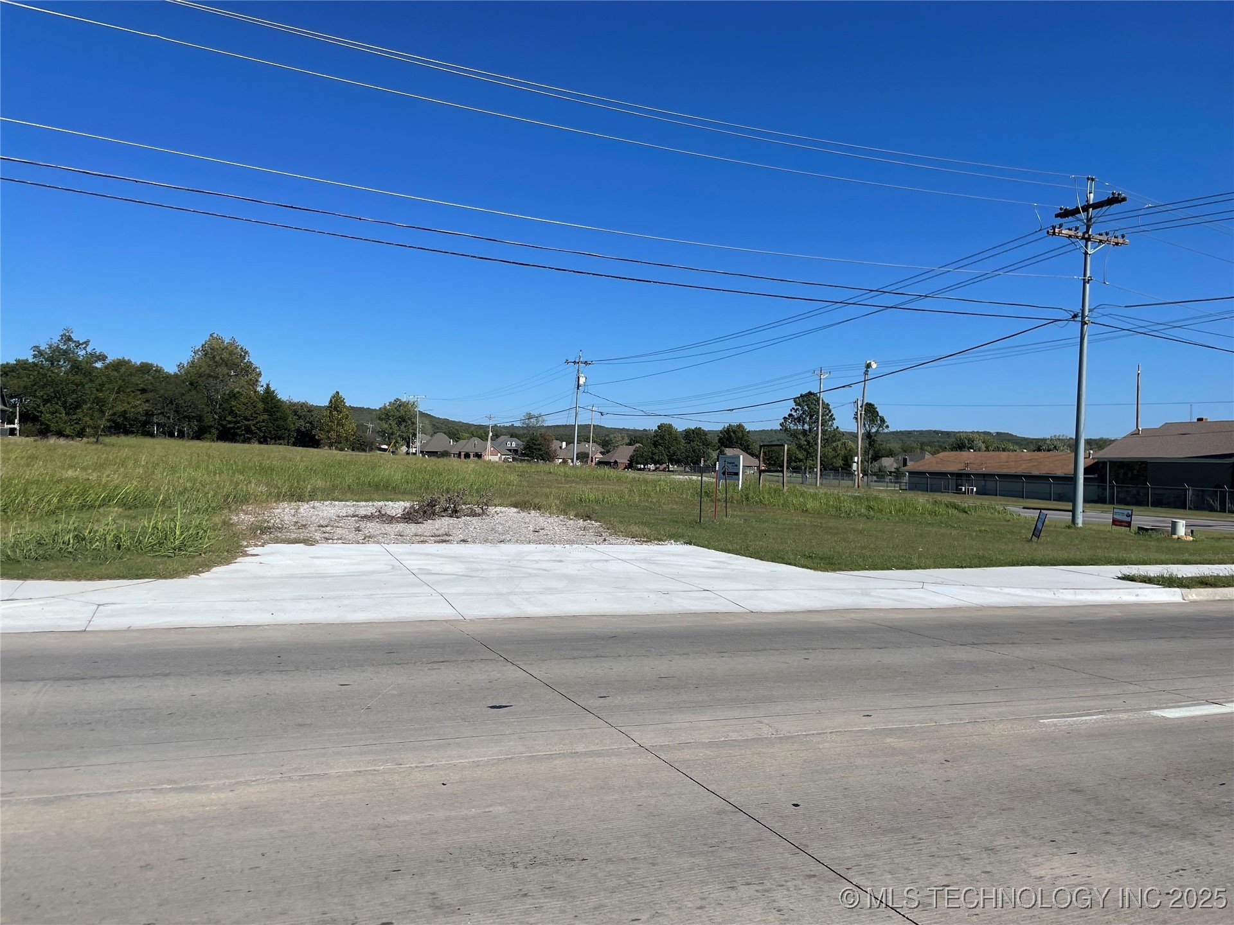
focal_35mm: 26
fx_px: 927
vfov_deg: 53.1
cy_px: 462
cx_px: 617
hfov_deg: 67.3
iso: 32
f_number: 1.6
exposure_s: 1/6135
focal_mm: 4.2
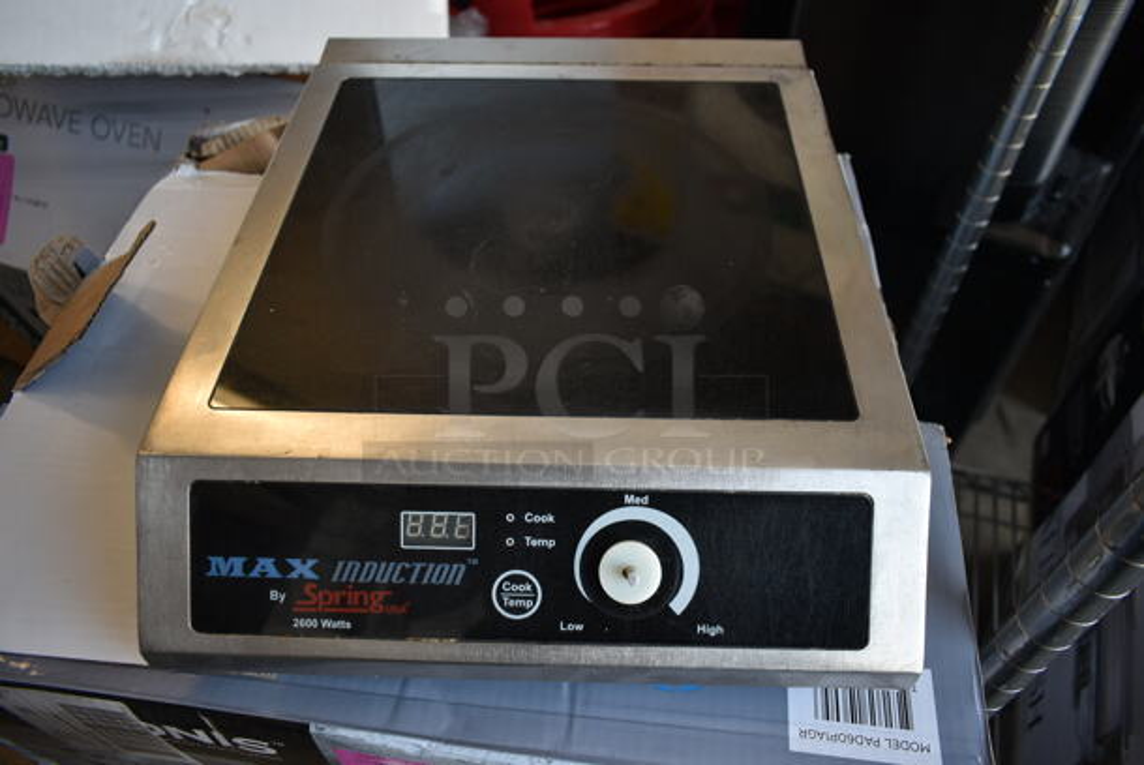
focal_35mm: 27
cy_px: 382
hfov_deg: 67.3
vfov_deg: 48.0
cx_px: 572
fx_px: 859
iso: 100
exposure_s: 1/30
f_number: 3.5
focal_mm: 18
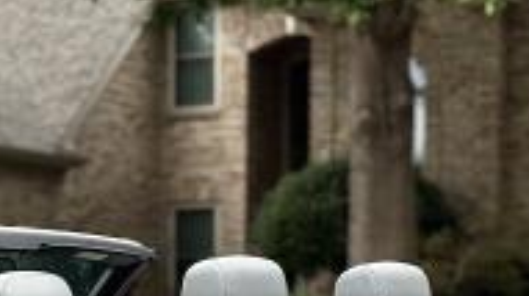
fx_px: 1934
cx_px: 163
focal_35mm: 138
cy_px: 517
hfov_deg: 15.5
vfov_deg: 8.5
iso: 64
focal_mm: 6.76
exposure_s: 1/1238
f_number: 1.78
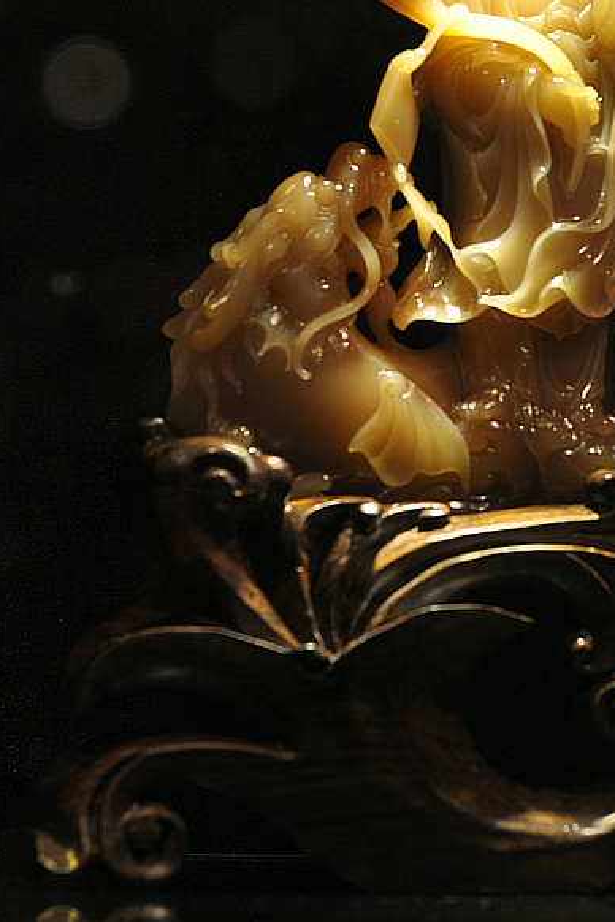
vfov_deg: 8.7
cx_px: 418
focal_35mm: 237
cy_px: 283
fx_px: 6073
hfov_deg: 5.8
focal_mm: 102
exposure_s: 1/60
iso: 320
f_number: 5.6
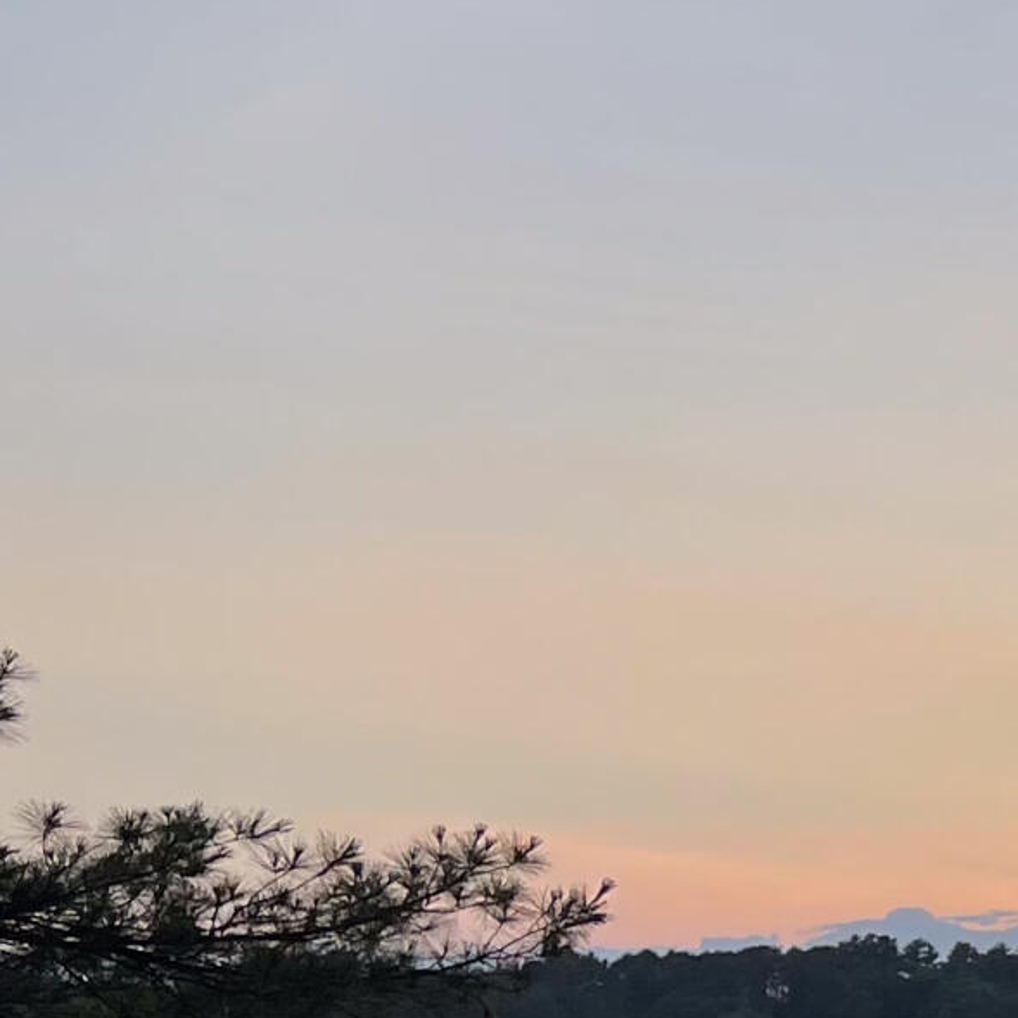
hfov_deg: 11.9
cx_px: 2480
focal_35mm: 117
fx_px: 3893
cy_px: 1227
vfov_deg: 14.4
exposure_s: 1/690
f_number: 1.6
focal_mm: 5.1
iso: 32
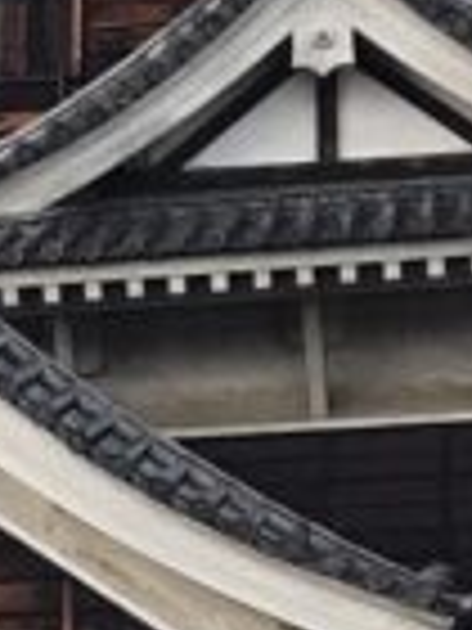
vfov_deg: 9.5
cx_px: -247
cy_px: 724
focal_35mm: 205
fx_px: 3727
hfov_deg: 7.1
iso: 25
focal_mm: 3.99
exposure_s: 1/30
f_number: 1.8
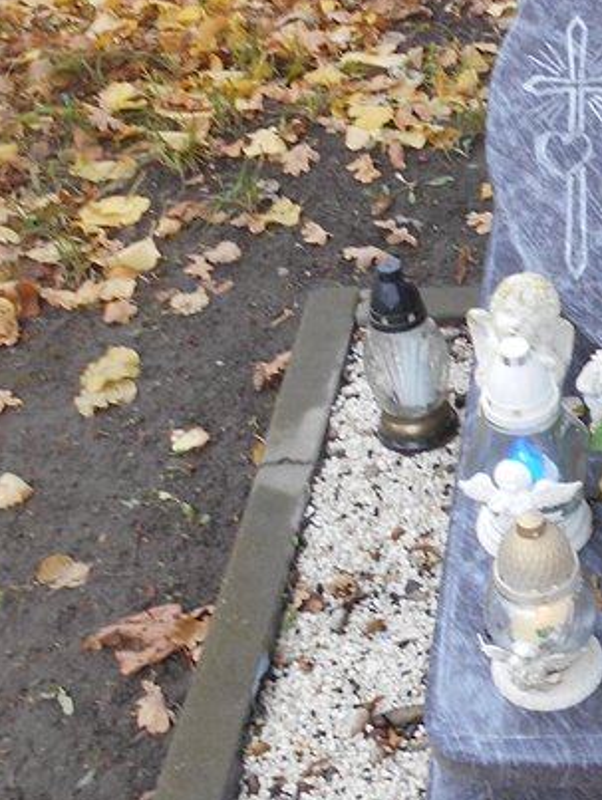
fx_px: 1528
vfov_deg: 29.3
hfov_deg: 20.8
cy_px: 494
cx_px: 715
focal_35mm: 66
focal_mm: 4.6
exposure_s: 1/40
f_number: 3.2
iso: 80
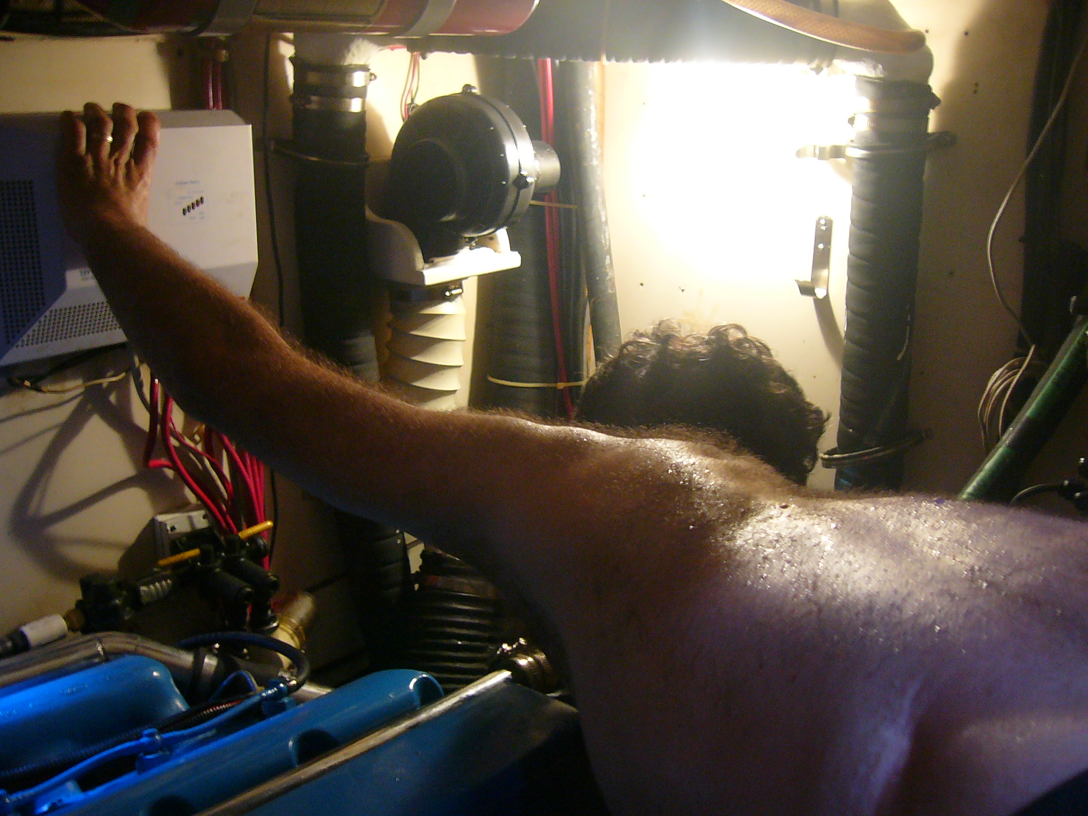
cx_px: 544
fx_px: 1100
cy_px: 408
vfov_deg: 40.7
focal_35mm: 35
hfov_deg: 52.6
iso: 200
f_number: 2.8
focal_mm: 5.8
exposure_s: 1/8
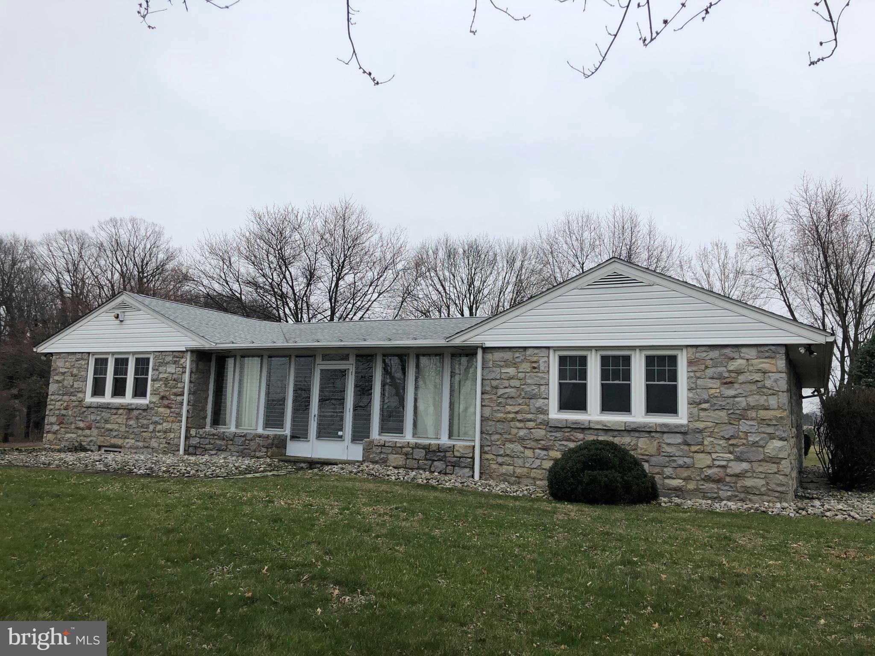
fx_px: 708
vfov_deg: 49.7
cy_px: 328
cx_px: 438
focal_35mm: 28
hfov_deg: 63.4
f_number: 1.8
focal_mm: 4
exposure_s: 1/558
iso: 20
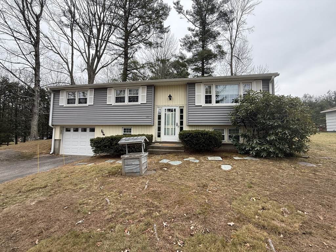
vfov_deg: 85.7
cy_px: 126
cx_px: 168
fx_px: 136
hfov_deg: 102.1
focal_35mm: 14
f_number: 2.2
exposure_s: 1/99
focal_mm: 2.22
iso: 40
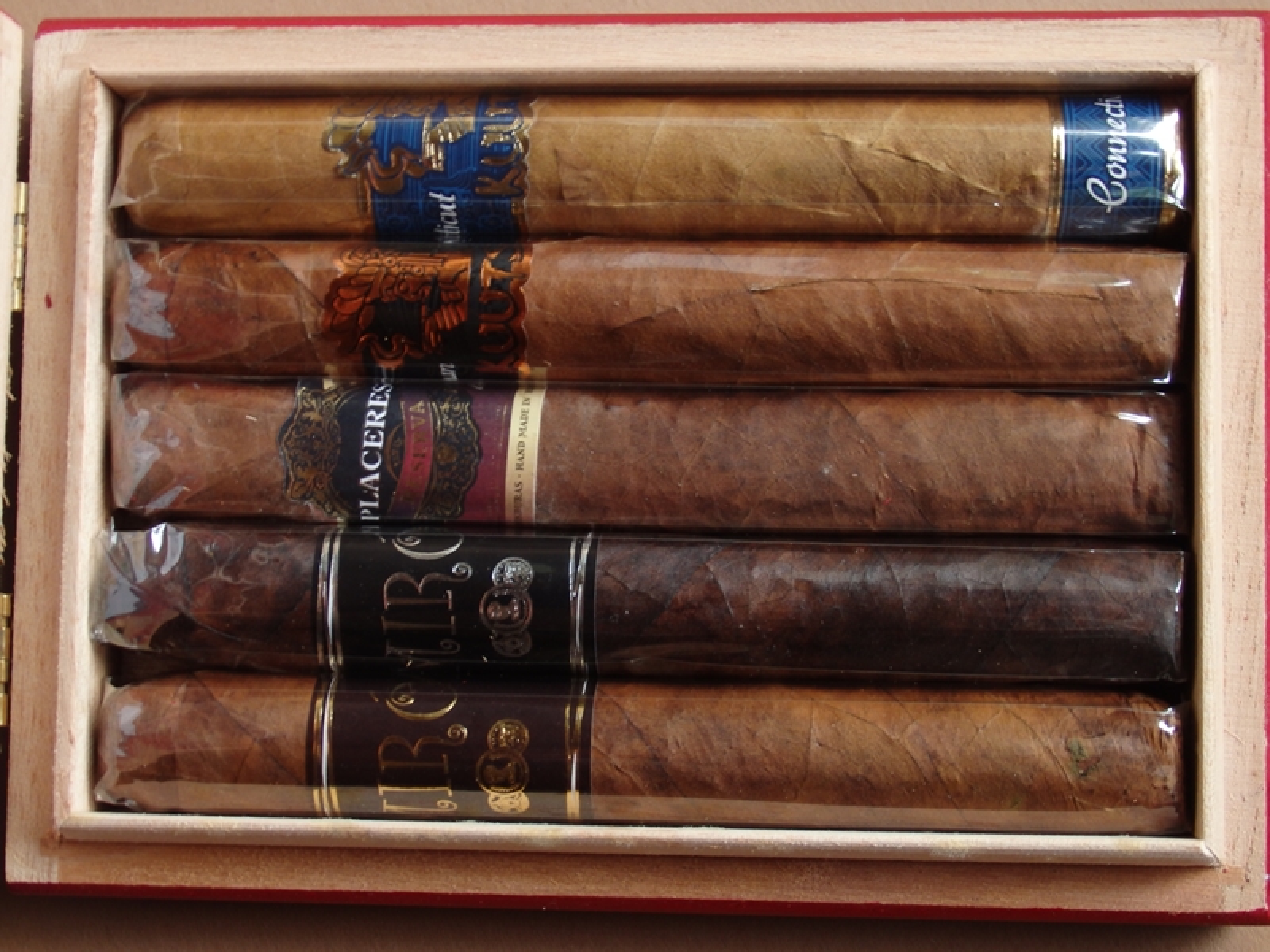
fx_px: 2421
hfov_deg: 29.4
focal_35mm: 66
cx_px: 635
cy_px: 476
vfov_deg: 22.3
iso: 125
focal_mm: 11.9
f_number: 4.4
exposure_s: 1/4
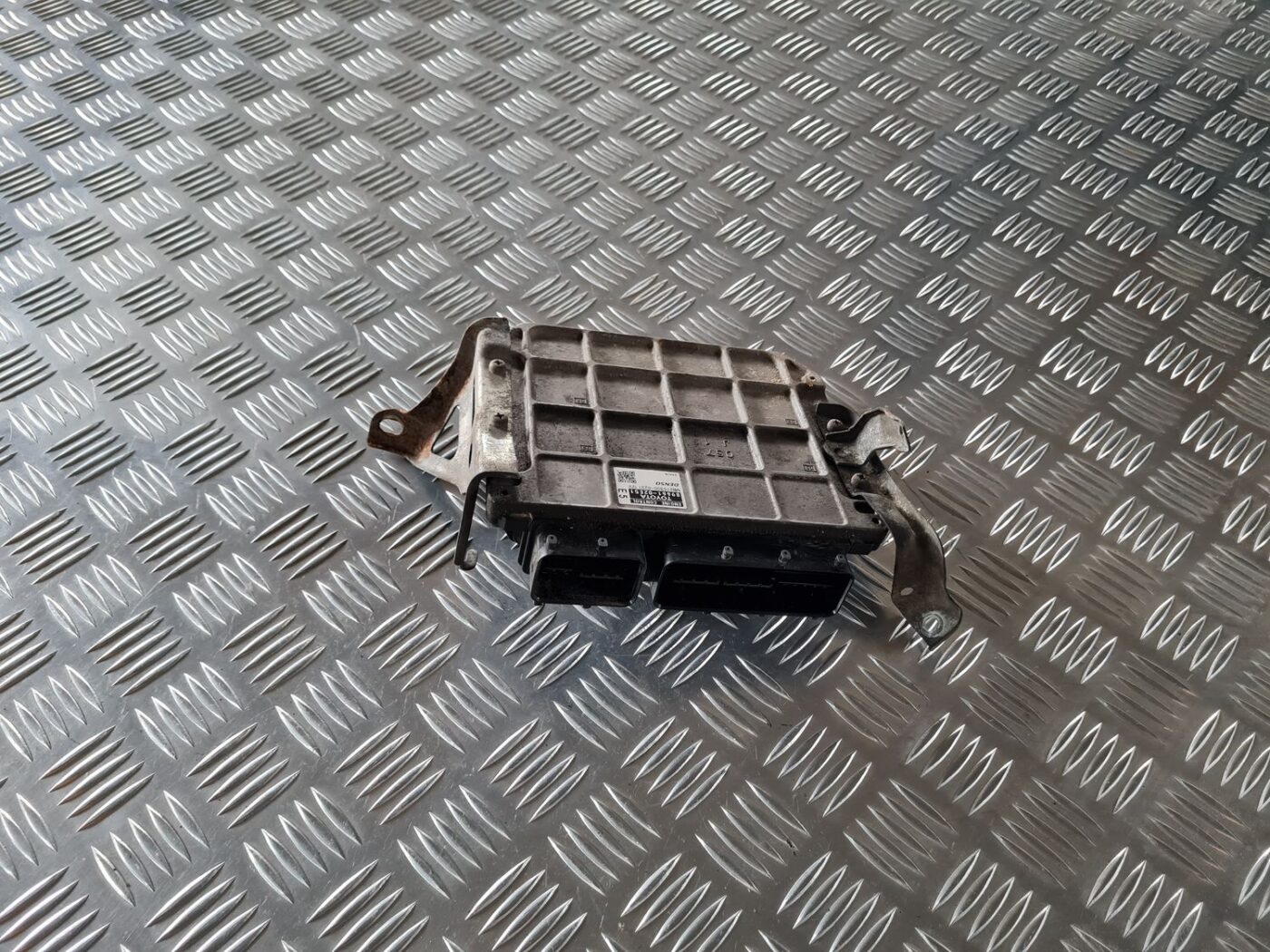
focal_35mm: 26
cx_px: 635
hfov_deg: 67.3
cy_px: 476
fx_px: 954
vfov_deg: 53.1
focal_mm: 5.4
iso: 320
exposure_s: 1/100
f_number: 1.8
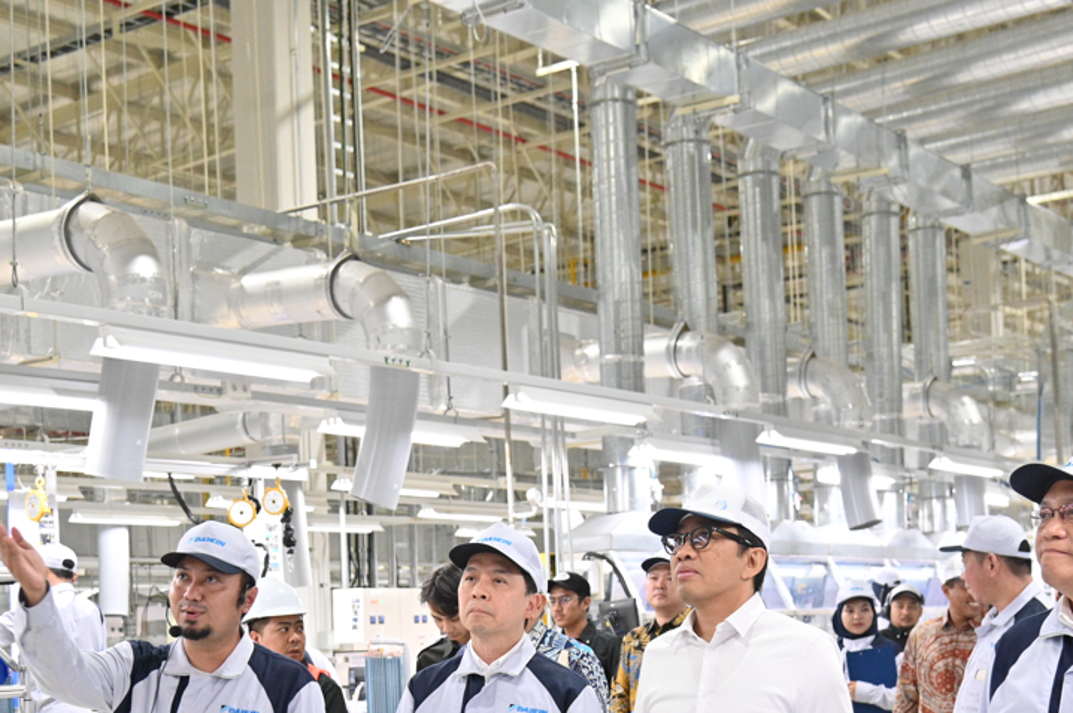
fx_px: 1697
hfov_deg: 35.1
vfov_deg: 23.2
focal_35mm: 57
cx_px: 501
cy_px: 624
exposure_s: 1/160
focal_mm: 32
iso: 2500
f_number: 4
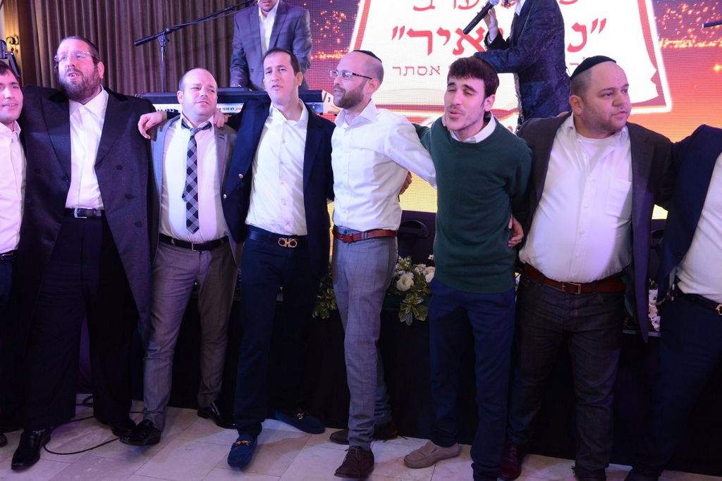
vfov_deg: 41.1
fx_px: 642
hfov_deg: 58.7
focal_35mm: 32
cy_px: 240
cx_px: 361
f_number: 5.6
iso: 2500
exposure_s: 1/100
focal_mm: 32
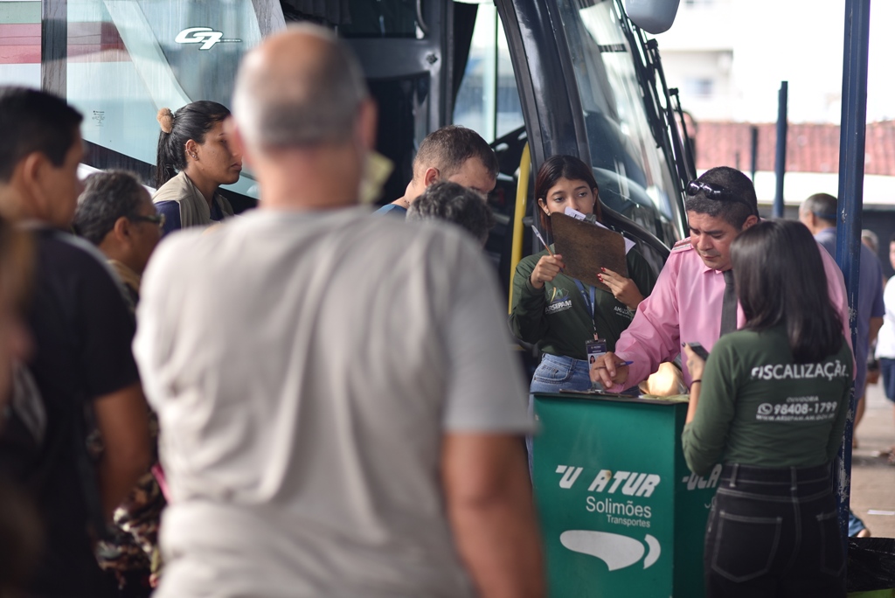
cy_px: 299
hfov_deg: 23.9
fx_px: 2114
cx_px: 448
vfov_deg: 16.1
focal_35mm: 85
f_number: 2.5
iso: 100
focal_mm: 85
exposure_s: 1/200
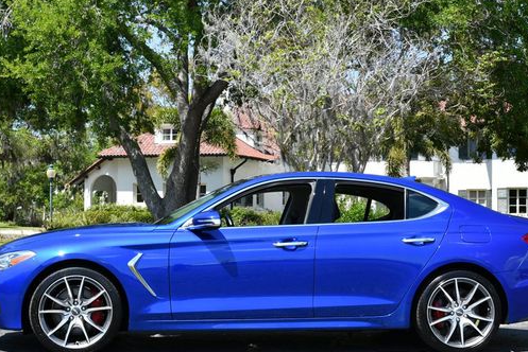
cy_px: 172
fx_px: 983
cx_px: 262
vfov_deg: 20.3
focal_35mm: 67
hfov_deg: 30.1
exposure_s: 1/250
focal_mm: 26
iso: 160
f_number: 8
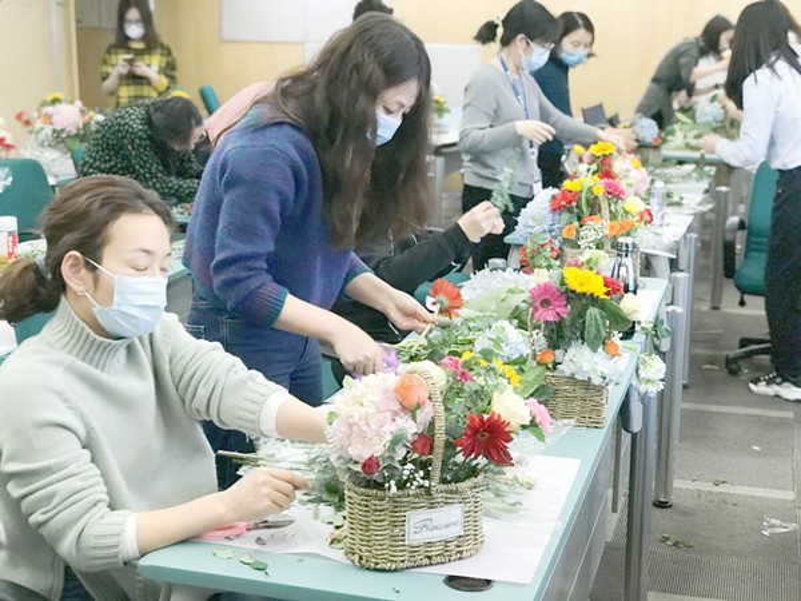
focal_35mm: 57
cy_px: 300
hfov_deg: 33.8
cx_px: 400
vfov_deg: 25.7
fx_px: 1319
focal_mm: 6.6
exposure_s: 1/50
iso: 320
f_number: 2.8
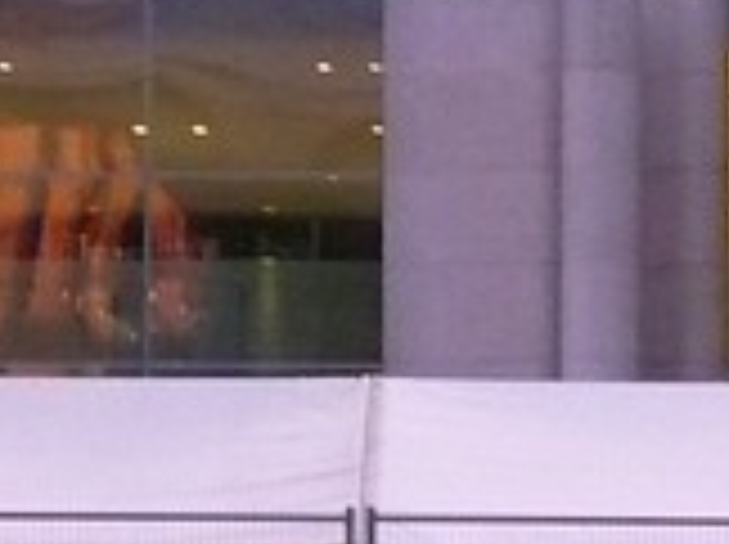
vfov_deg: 2.2
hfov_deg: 3.0
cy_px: -526
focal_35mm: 671
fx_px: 14110
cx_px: 194
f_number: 3.2
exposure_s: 1/20
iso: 400
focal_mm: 21.6
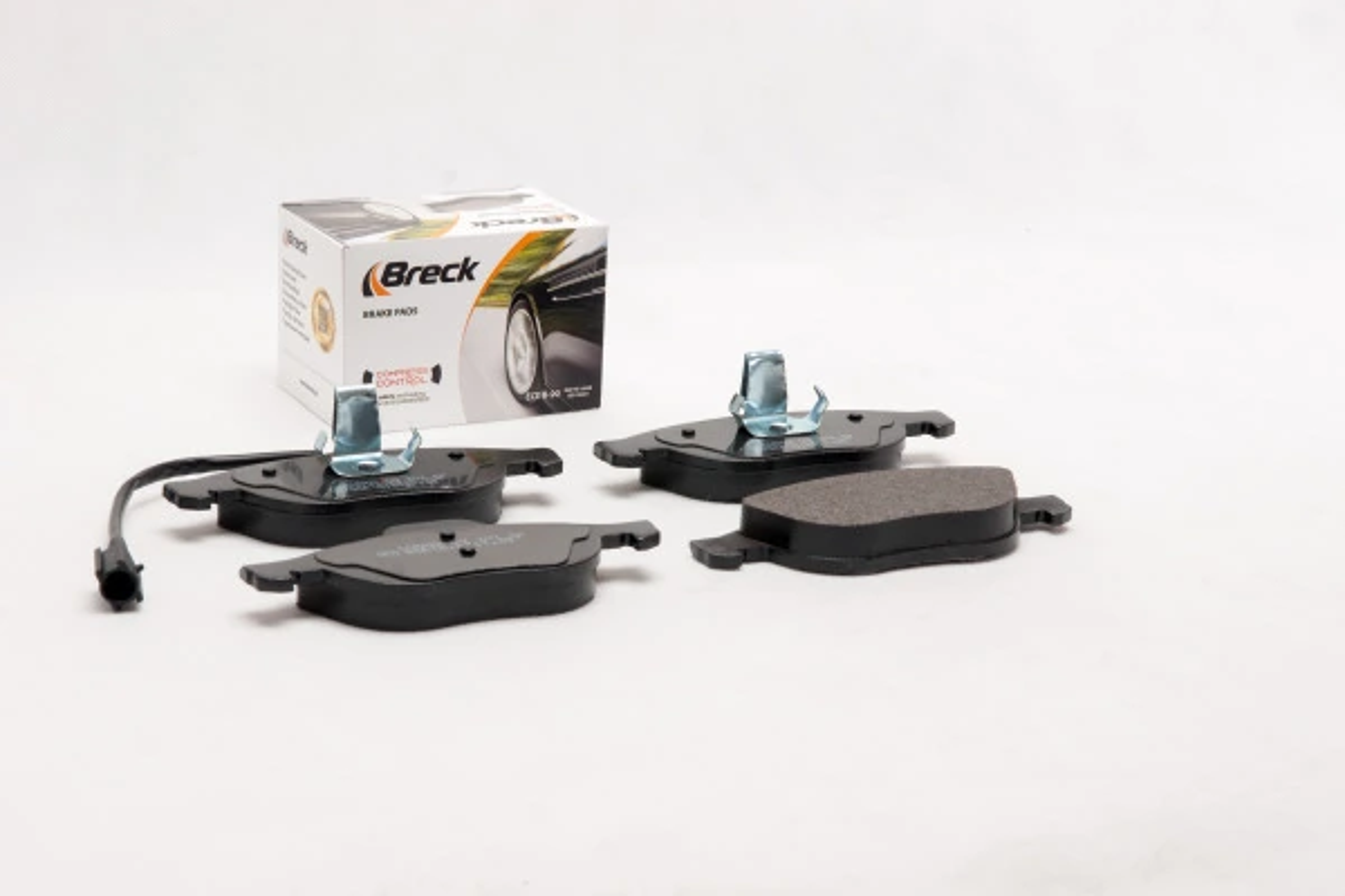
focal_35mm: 90
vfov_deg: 15.2
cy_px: 448
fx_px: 3362
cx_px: 672
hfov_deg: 22.6
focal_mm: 60
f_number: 13
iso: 100
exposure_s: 1/125
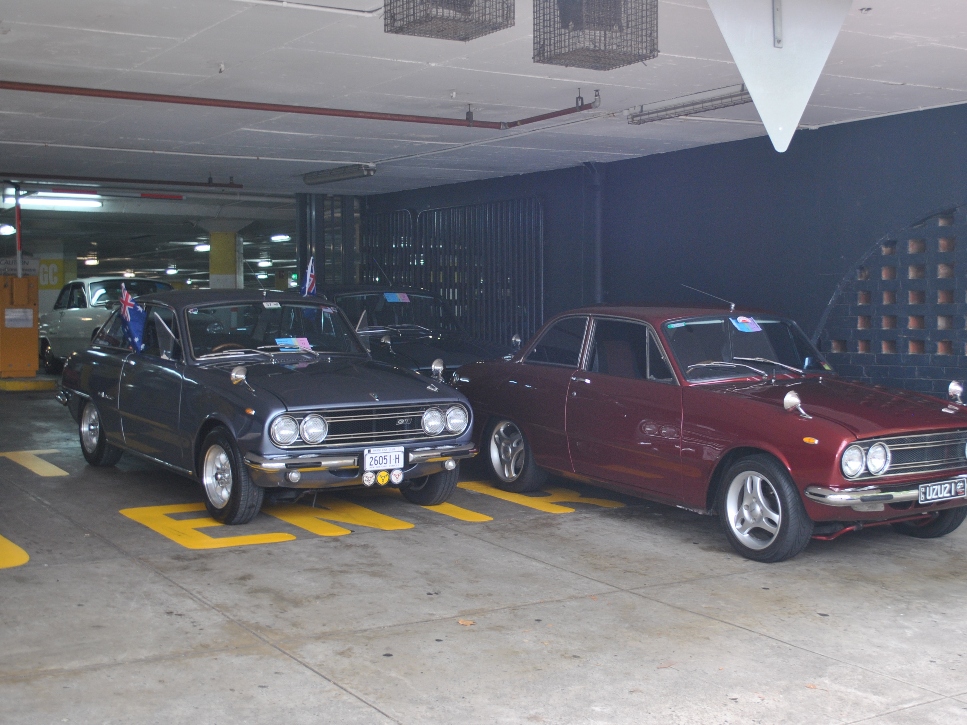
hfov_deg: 38.9
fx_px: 1369
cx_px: 525
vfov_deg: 29.7
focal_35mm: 49
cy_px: 364
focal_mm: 30
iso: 360
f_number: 4.5
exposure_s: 1/30
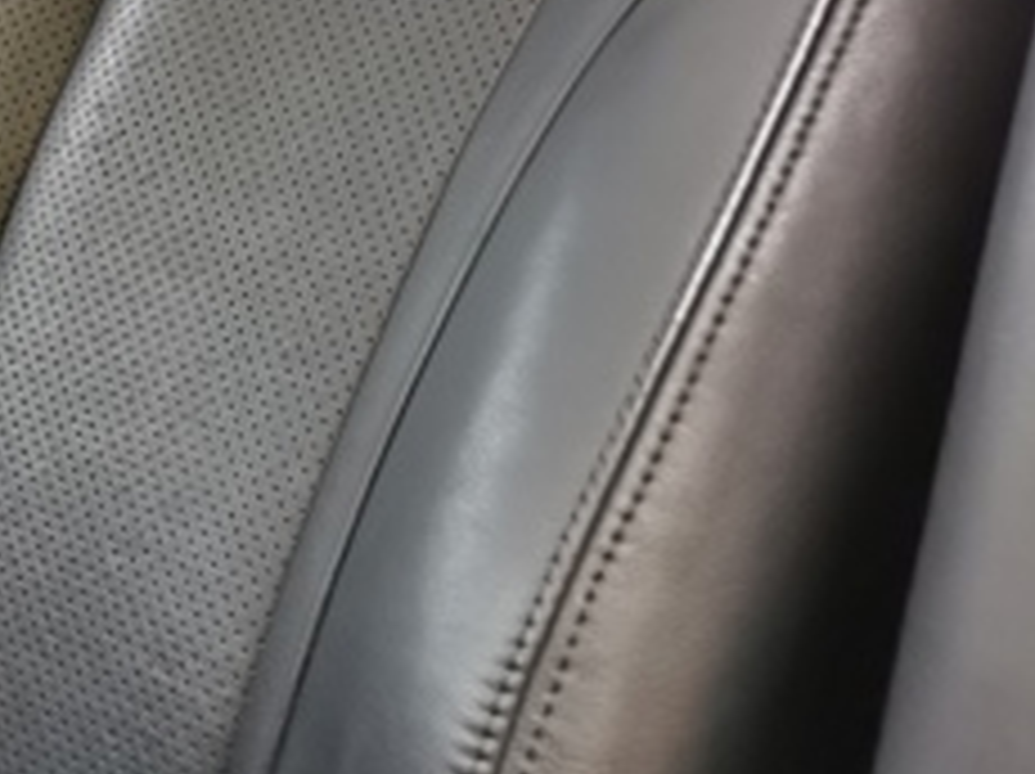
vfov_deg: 15.0
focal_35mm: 94
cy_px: -230
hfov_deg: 17.6
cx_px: -729
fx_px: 2808
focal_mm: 5.58
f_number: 1.8
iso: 160
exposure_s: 1/100
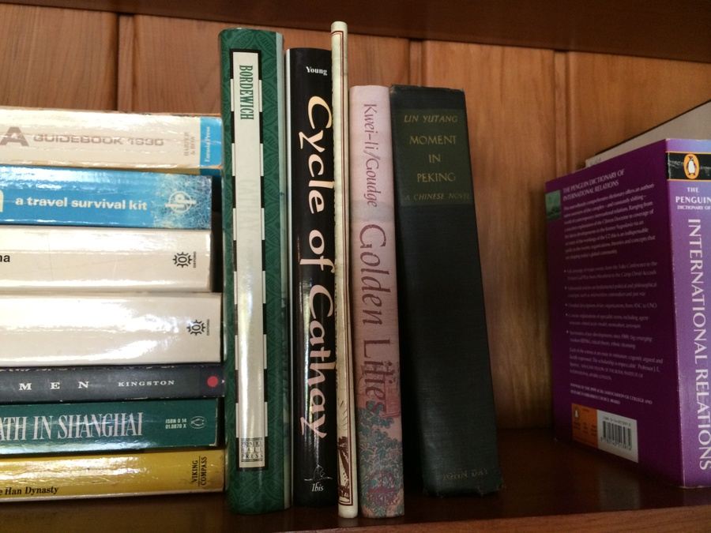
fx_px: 616
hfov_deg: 60.0
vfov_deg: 46.8
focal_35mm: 30
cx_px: 356
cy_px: 266
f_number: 2.2
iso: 160
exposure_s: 1/30
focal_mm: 4.12
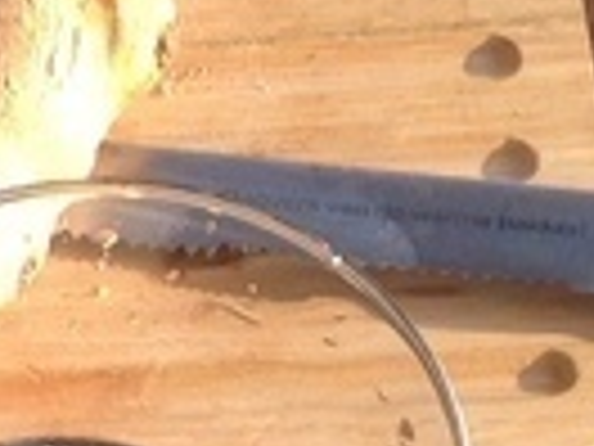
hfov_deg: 7.4
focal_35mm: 256
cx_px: -666
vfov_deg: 5.6
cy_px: 996
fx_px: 4393
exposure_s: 1/310
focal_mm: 4.12
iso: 50
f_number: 2.4
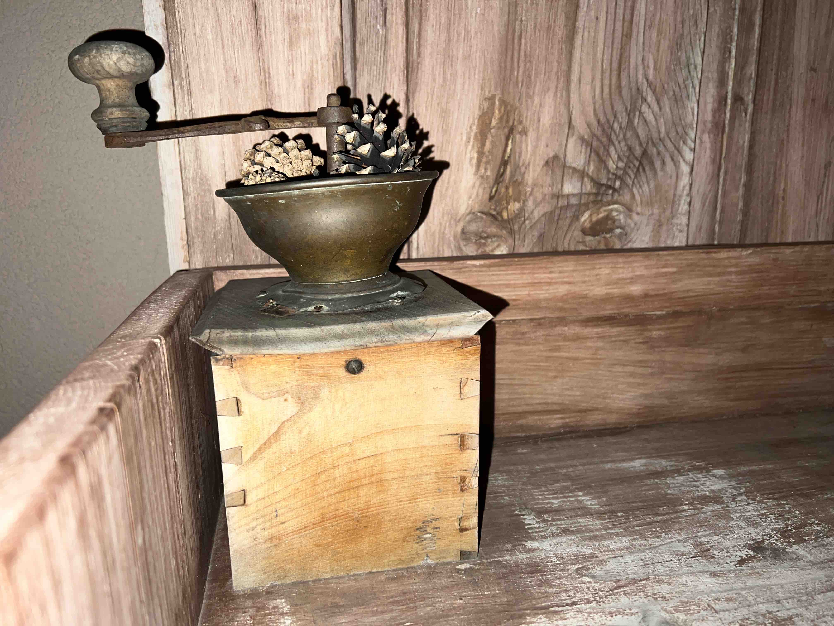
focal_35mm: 26
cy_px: 313
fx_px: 626
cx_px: 417
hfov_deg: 67.3
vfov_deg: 53.1
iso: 40
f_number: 1.5
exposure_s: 1/4
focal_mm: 5.7
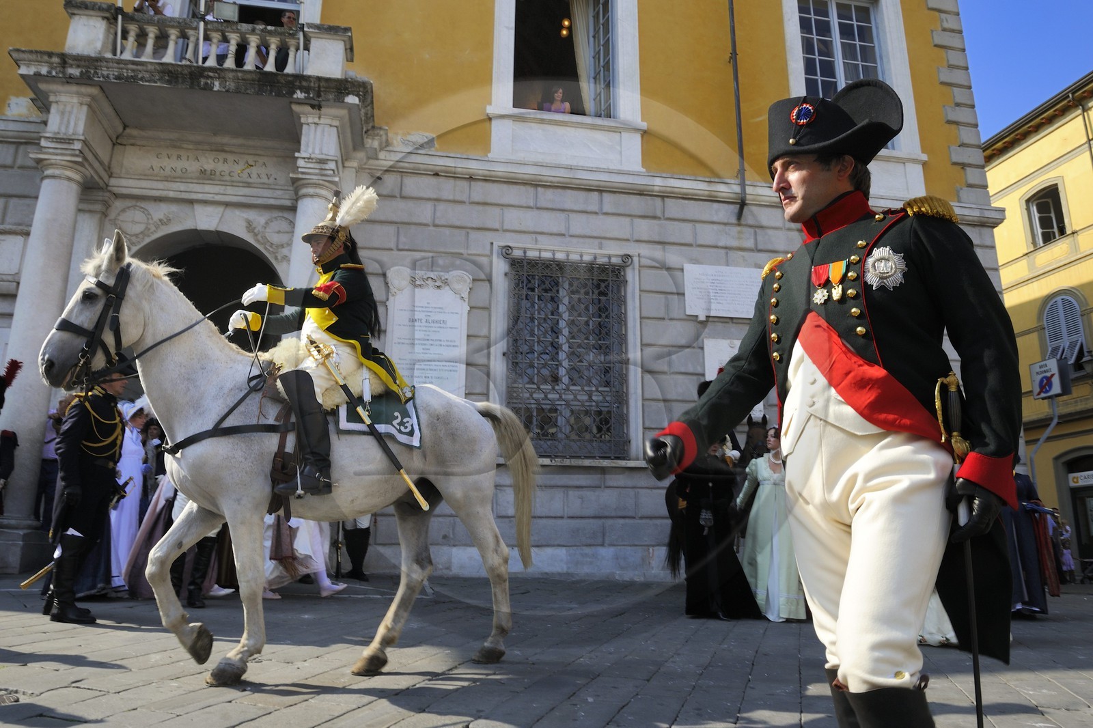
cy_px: 364
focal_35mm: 24
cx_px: 546
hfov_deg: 73.8
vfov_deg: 53.1
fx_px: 728
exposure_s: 1/250
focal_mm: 24
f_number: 13
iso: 400
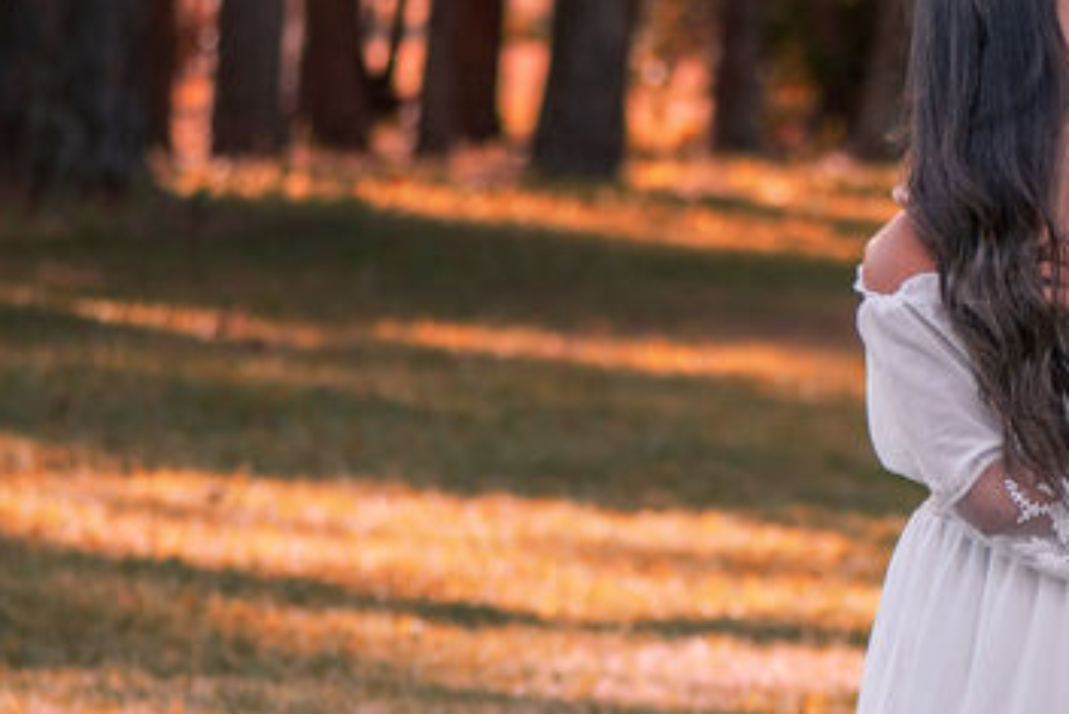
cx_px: 750
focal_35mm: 358
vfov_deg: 3.8
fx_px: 10634
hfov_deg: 5.8
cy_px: 403
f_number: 2.8
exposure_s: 1/400
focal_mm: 105
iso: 160
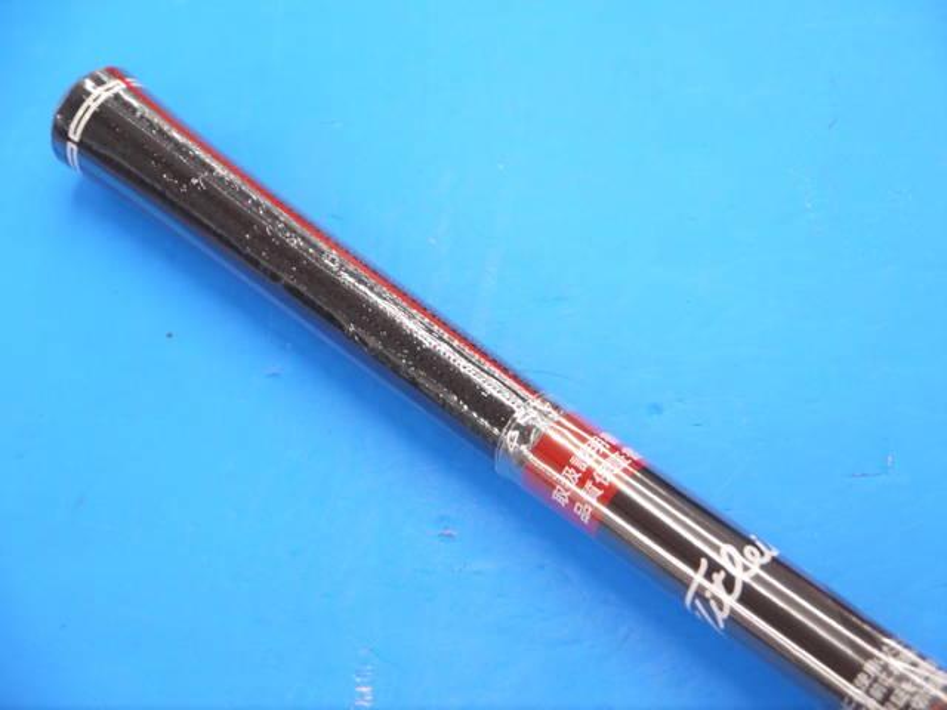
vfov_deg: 17.6
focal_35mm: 84
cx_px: 474
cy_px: 355
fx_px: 2298
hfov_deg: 23.3
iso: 640
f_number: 5.6
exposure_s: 1/80
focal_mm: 42
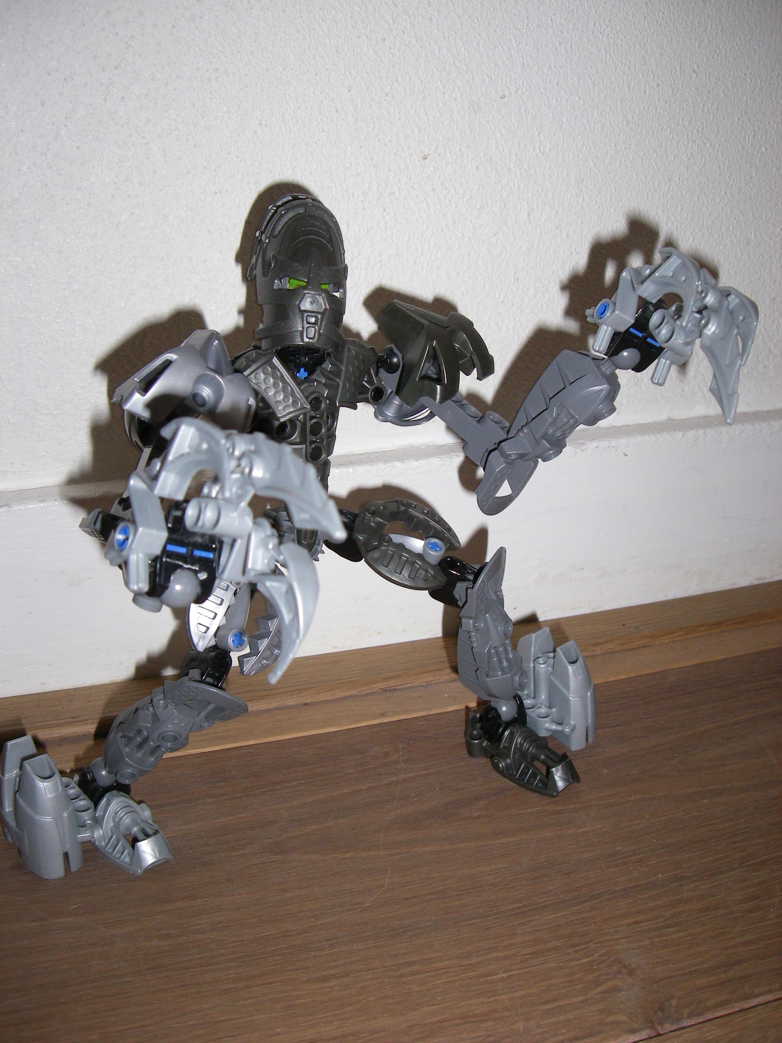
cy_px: 522
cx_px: 391
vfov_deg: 49.0
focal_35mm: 38
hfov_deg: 37.7
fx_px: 1145
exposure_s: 1/50
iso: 200
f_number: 2.7
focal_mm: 6.2
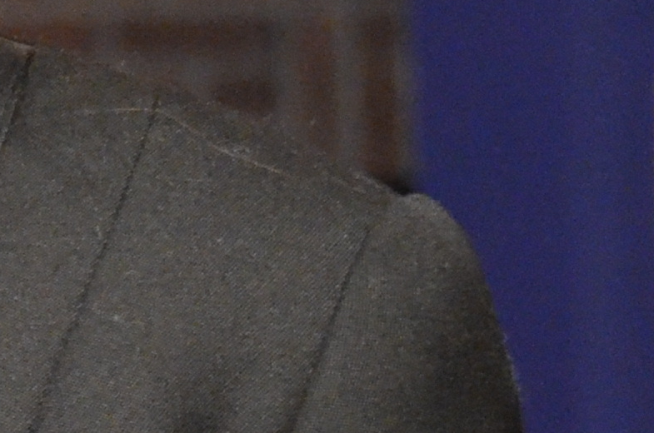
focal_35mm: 518
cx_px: -794
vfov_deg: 2.6
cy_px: -386
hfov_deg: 3.9
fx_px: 9394
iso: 3200
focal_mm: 55
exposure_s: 1/25
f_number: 5.6
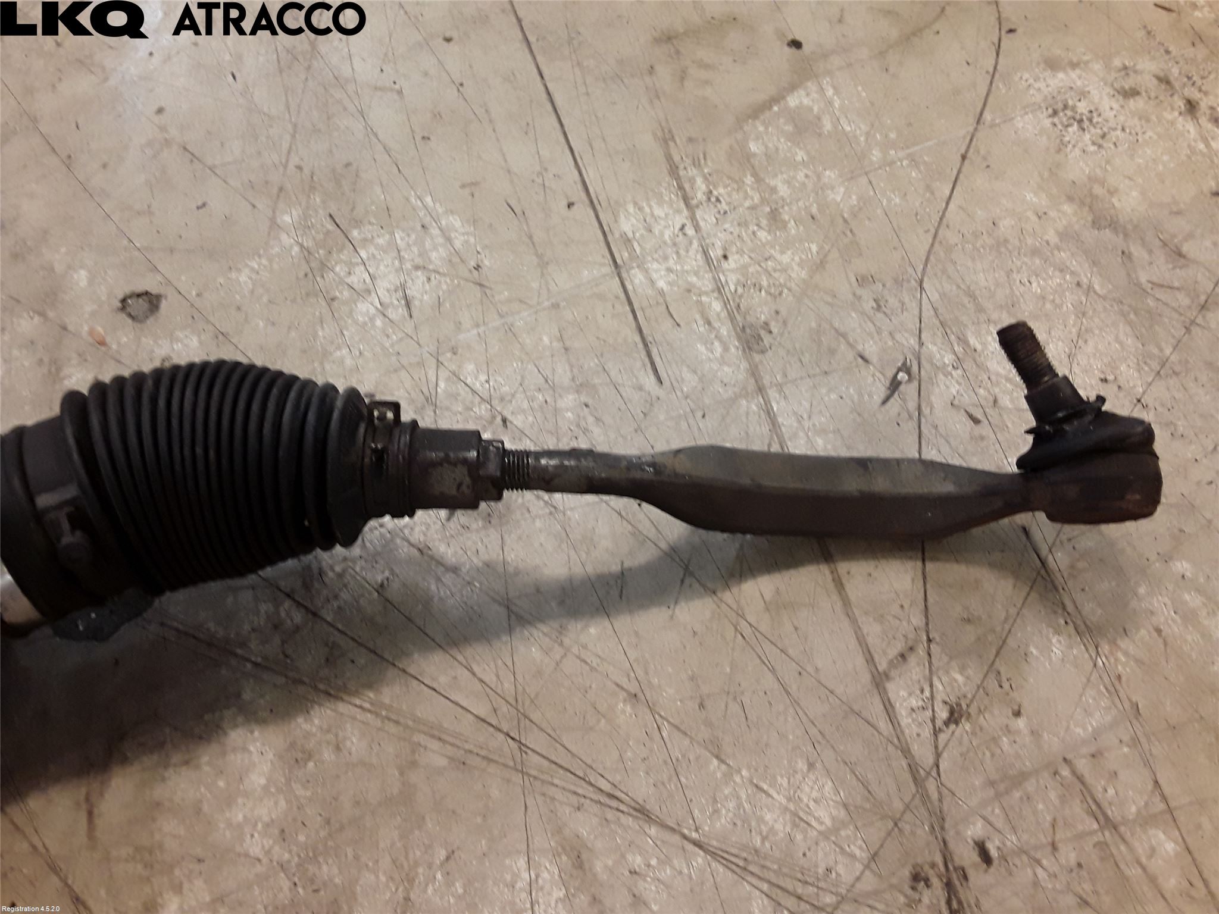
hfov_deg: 63.4
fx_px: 986
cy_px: 457
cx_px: 610
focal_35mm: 28
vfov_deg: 49.7
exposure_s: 1/50
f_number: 1.9
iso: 80
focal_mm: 2.91
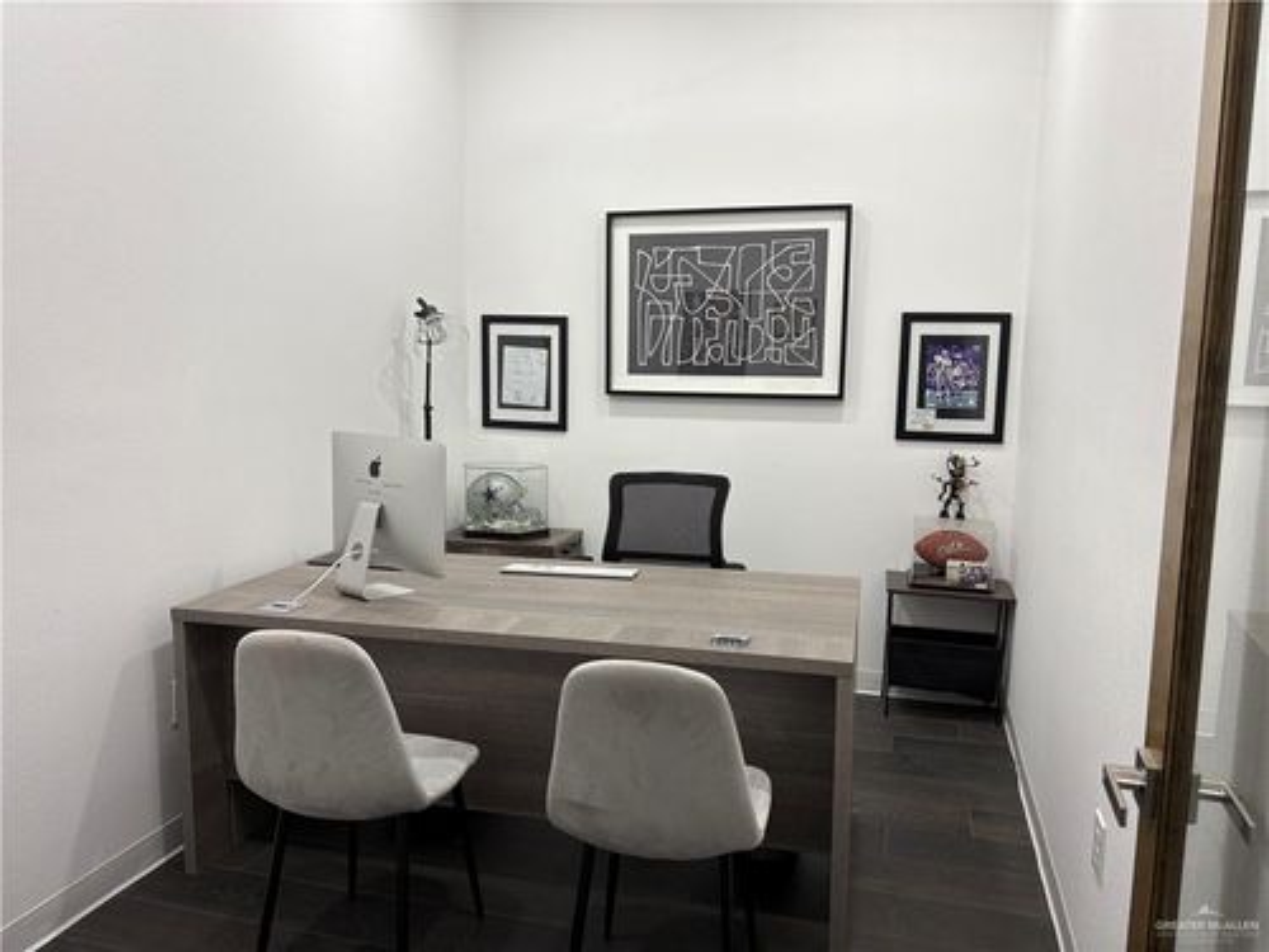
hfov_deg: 67.3
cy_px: 476
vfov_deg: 53.1
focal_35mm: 26
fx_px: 953
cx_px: 634
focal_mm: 5.96
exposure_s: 1/60
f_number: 1.6
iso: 80
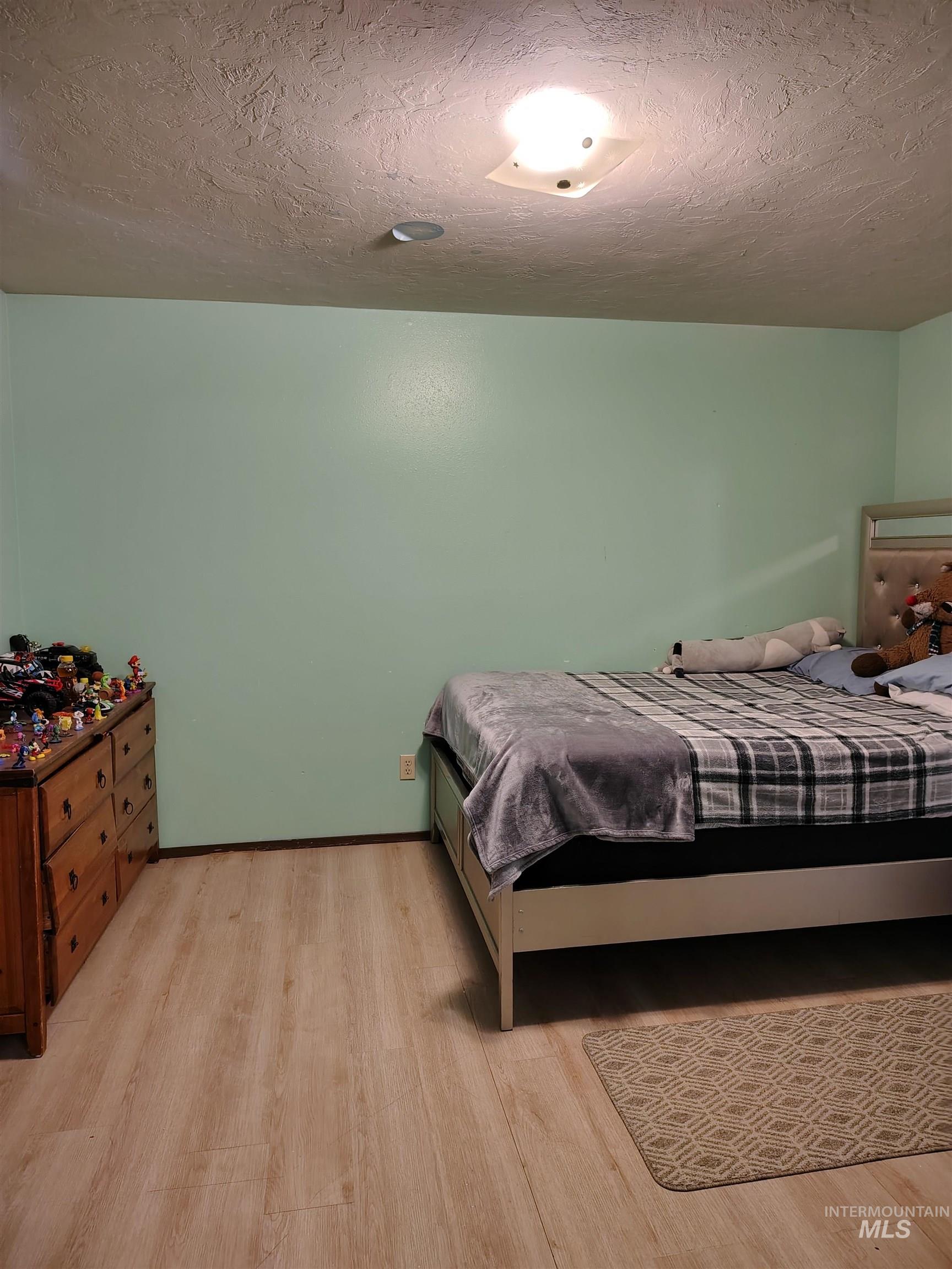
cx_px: 476
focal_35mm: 24
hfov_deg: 56.8
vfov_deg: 71.6
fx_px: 880
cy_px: 634
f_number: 1.8
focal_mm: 5.56
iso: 986
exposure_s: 1/60
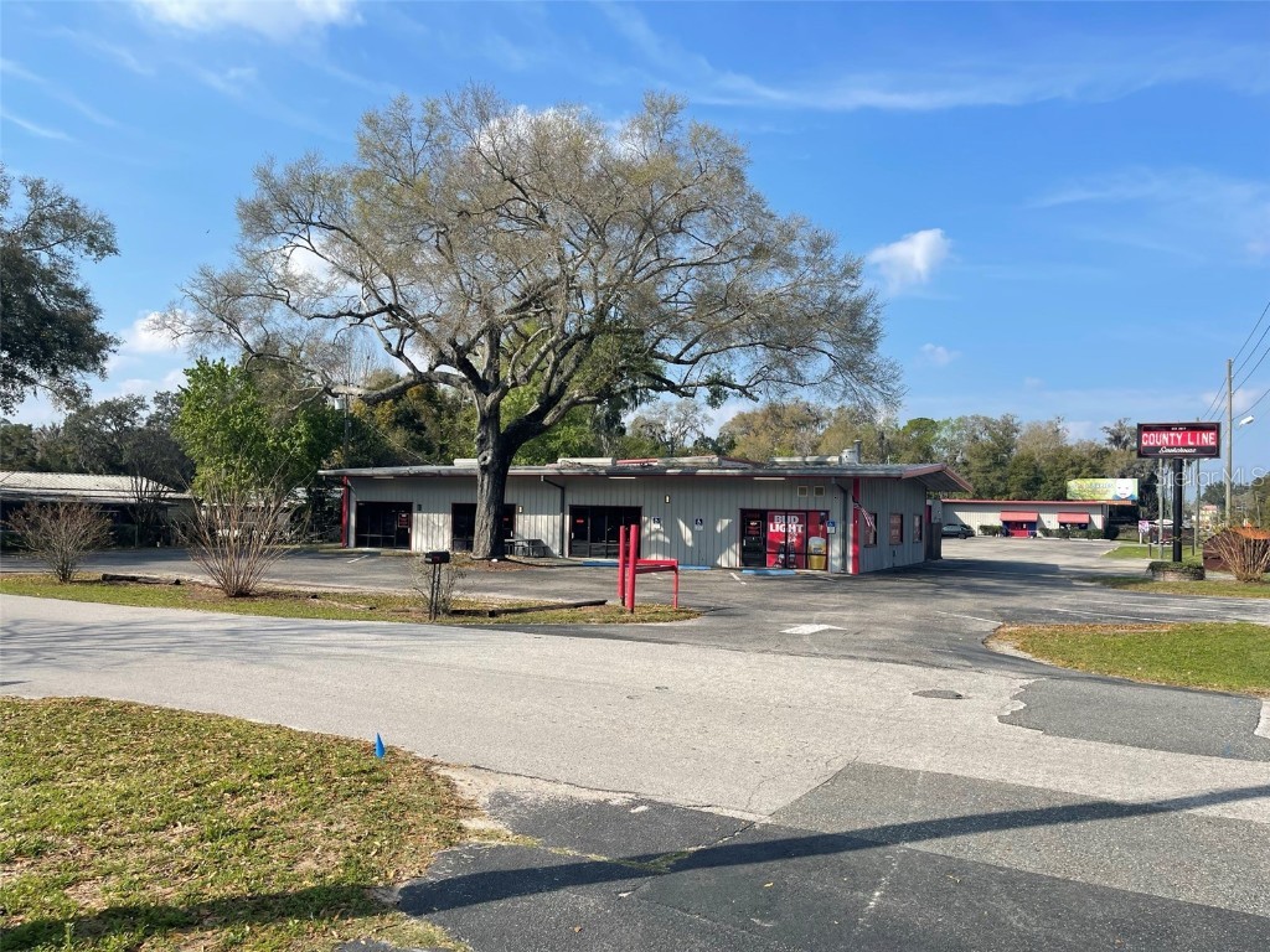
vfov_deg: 53.1
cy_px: 476
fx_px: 954
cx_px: 635
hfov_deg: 67.3
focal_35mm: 26
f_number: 1.6
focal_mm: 5.1
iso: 32
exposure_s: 1/3257
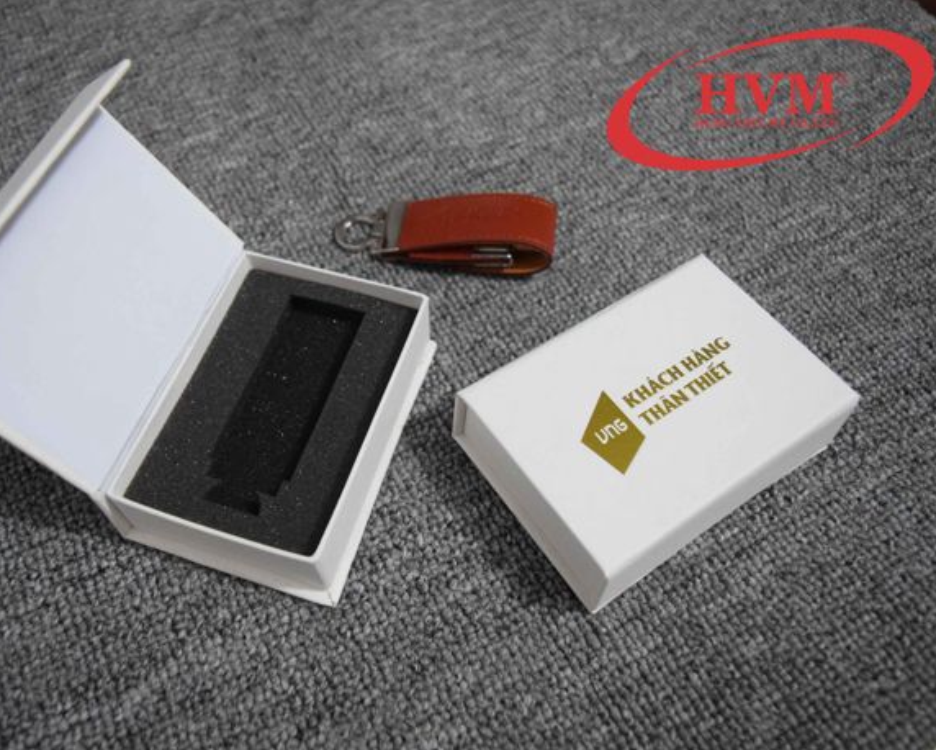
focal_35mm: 31
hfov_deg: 57.0
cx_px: 411
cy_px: 376
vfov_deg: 47.1
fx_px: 859
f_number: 4
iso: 2800
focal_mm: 18
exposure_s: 1/125
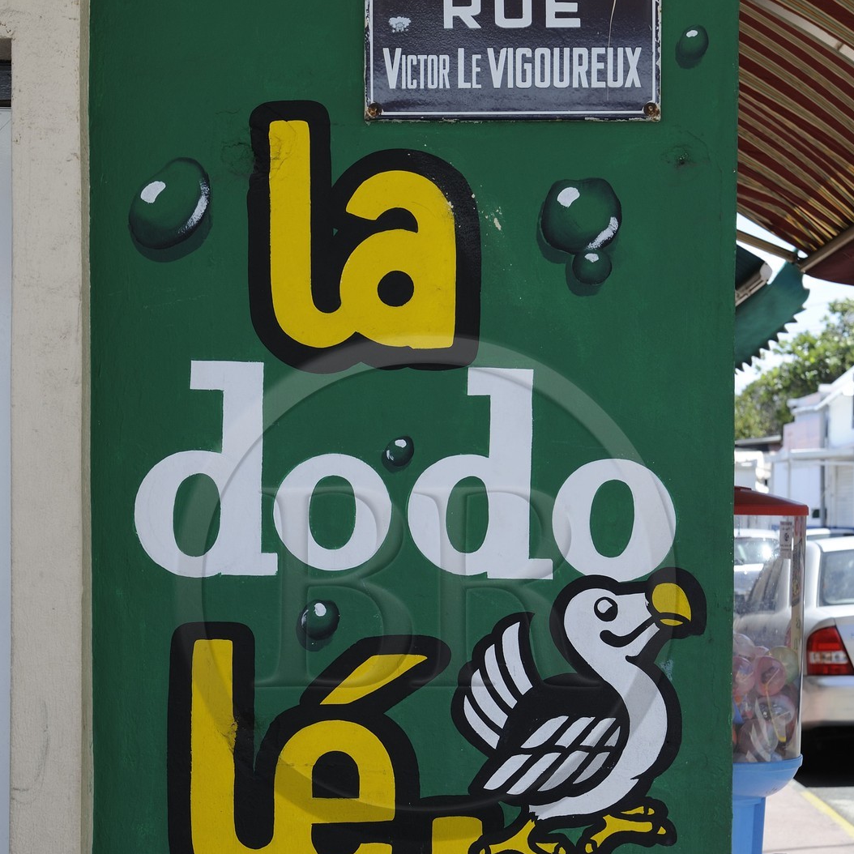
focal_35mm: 80
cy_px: 588
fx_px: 2233
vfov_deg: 21.5
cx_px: 425
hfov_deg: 21.7
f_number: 9
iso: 200
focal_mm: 62
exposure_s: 1/160
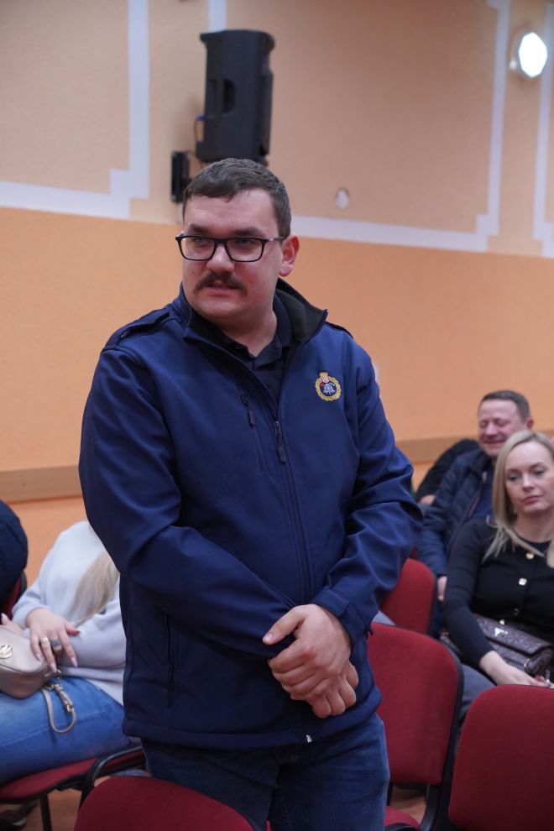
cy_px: 416
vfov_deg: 35.1
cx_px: 277
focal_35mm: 57
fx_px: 1316
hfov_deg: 23.8
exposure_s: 1/125
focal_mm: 38
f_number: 3.5
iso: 2000
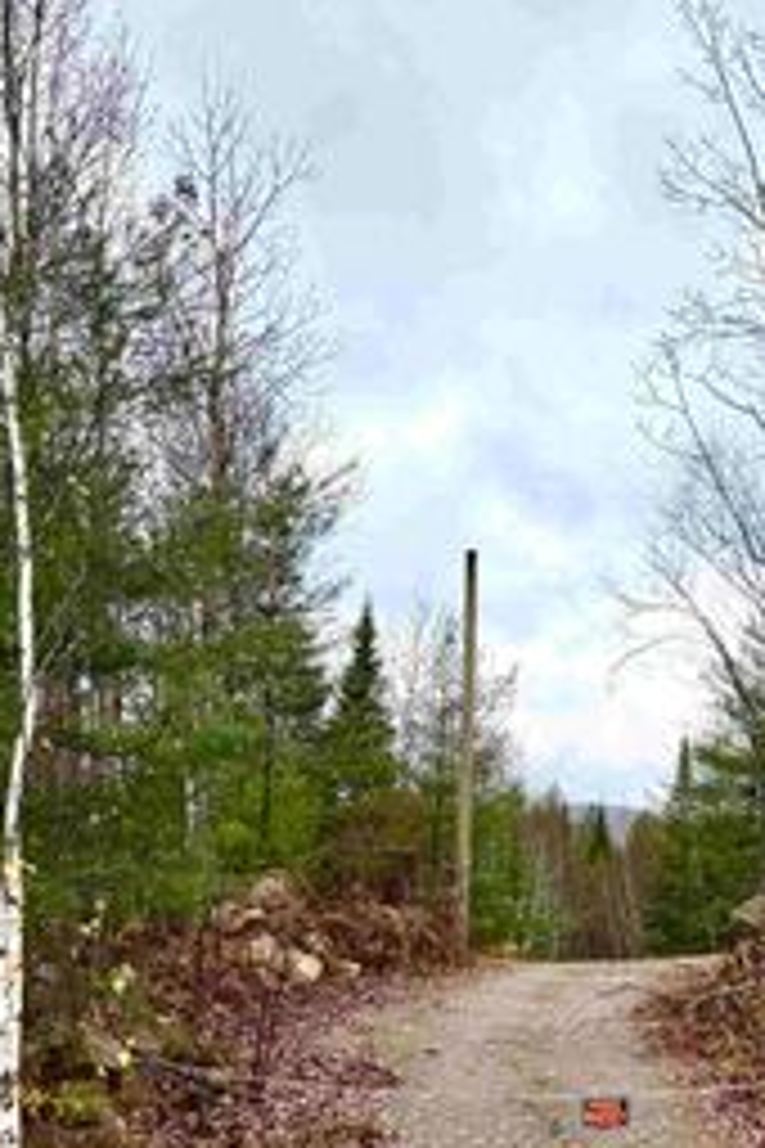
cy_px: 624
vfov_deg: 40.3
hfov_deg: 27.1
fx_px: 1562
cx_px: 598
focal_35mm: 49
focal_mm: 6.76
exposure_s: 1/1314
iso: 80
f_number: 1.78
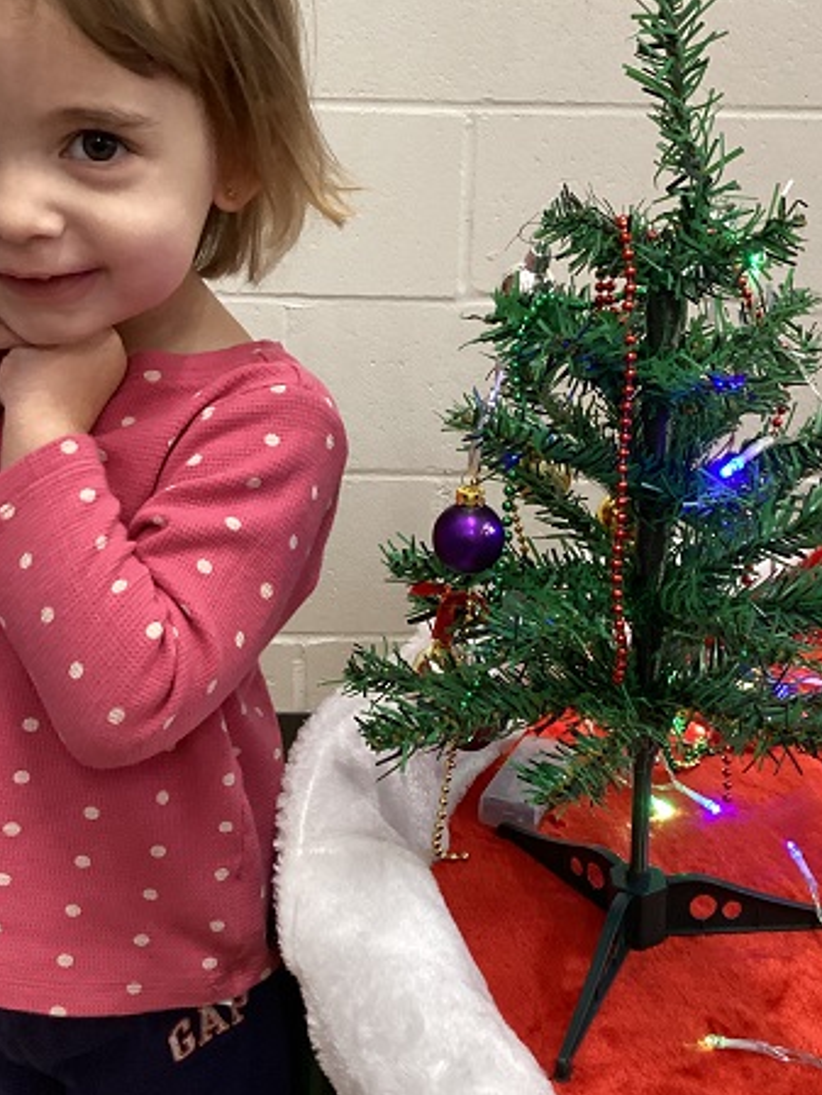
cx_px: 402
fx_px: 1456
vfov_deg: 41.2
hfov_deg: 31.5
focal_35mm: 46
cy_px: 524
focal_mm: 3.3
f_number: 2.4
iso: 400
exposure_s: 1/40
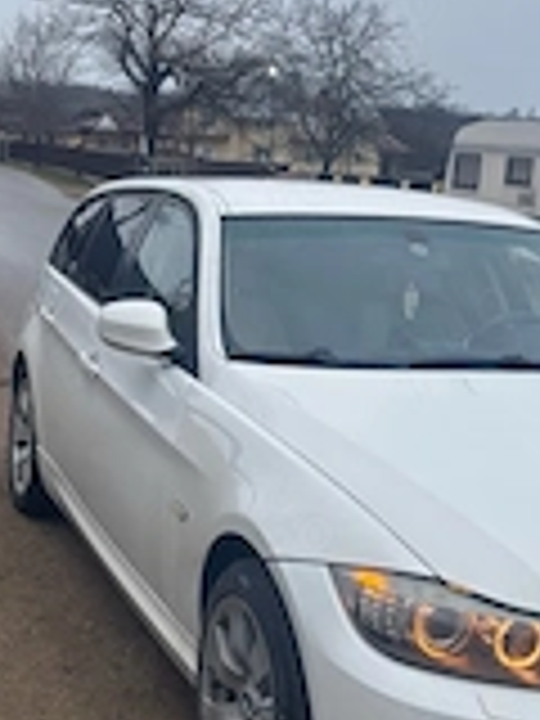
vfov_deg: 29.8
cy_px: 324
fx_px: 1352
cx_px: 279
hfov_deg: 22.6
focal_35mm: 65
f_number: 1.6
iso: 125
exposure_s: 1/121
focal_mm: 5.96
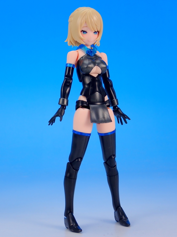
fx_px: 559
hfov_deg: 18.0
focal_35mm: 82
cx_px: 88
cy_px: 118
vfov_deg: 23.8
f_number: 16
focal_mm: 14.62
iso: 100
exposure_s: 1
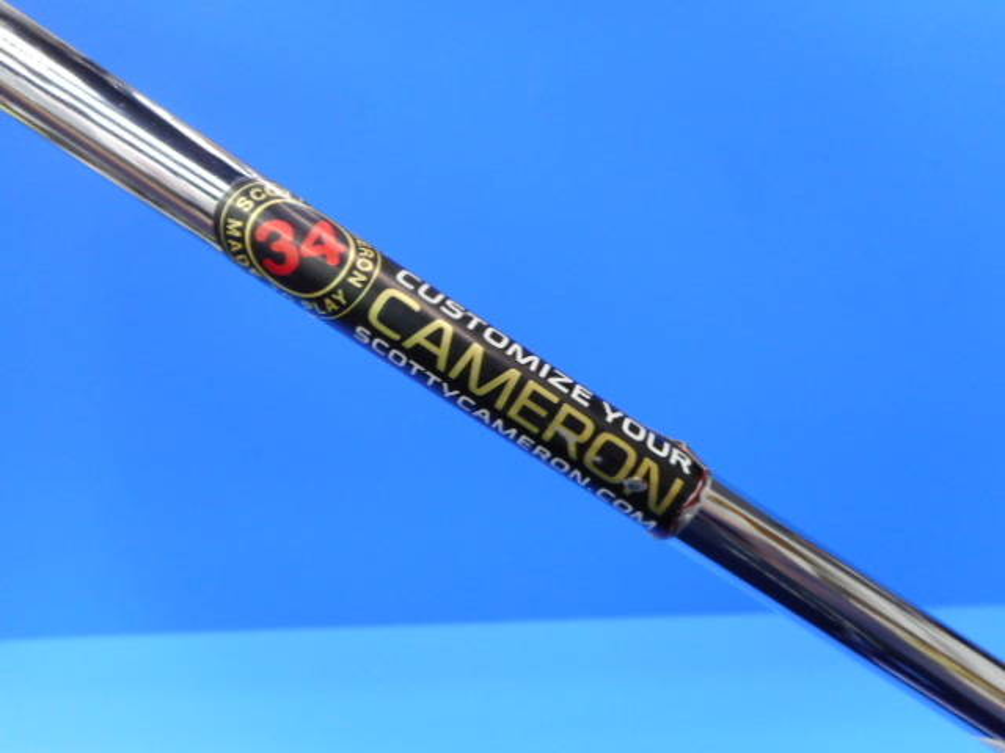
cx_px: 502
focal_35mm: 25
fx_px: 726
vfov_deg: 54.9
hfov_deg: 69.4
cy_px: 376
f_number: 3.7
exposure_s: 1/30
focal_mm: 4.5
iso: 160
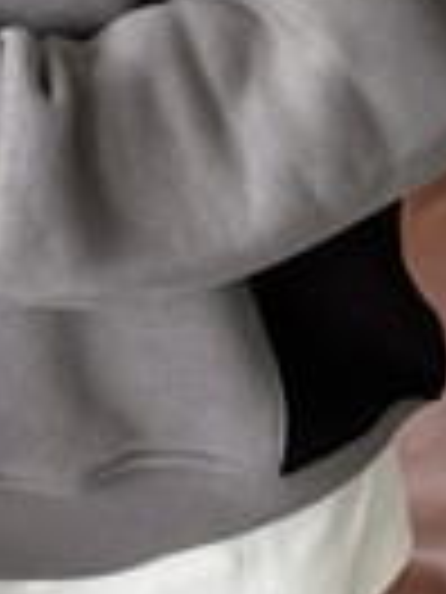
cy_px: 472
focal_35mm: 145
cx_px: -99
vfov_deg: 13.5
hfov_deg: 10.1
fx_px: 2491
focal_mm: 6.76
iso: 125
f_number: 1.78
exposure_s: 1/121
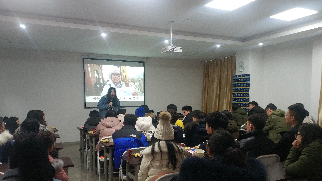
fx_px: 299
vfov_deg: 33.6
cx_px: 162
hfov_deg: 56.6
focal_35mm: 35
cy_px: 113
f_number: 2
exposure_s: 1/25
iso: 232
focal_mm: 4.5
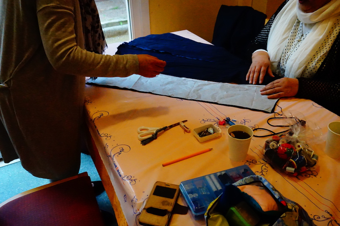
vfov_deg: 41.7
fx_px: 297
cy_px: 113
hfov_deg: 59.5
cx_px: 170
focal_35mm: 32
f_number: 6.3
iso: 5000
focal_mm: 21
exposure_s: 1/640
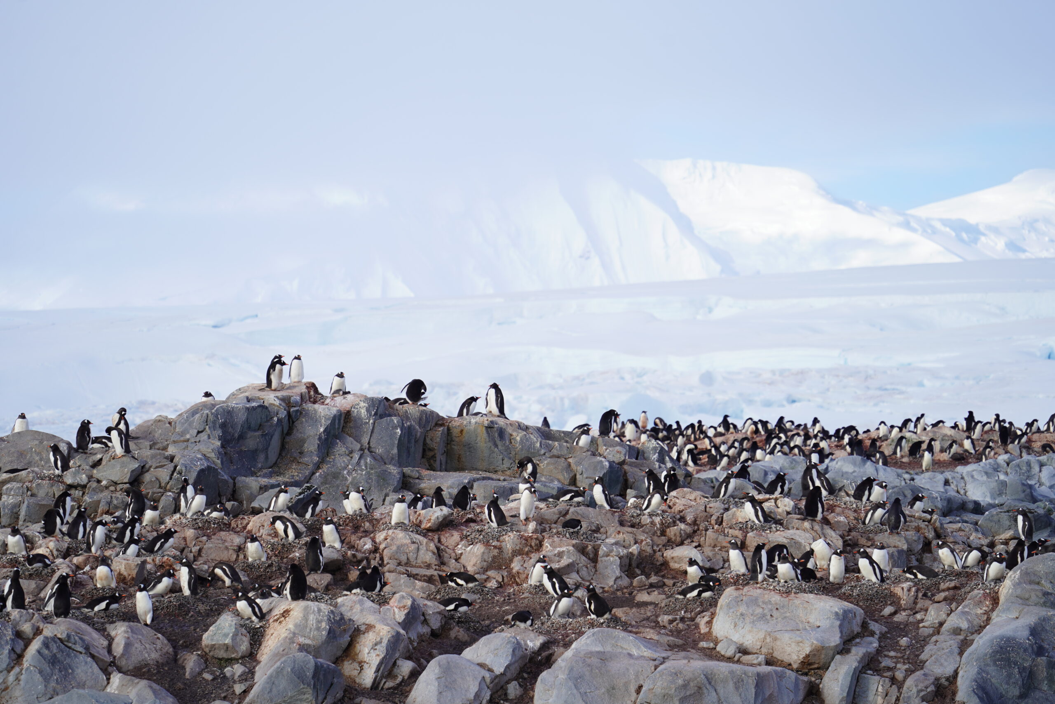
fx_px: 6301
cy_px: 352
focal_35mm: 215
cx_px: 528
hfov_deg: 9.6
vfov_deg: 6.4
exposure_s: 1/400
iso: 100
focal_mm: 215
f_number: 5.6
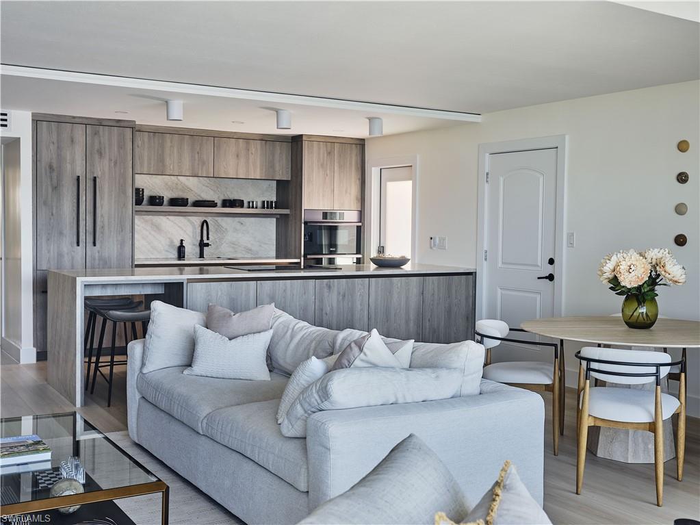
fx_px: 809
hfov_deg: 46.8
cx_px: 350
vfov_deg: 36.0
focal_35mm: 40
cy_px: 262
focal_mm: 50.8
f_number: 7.1
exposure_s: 1/6
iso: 100
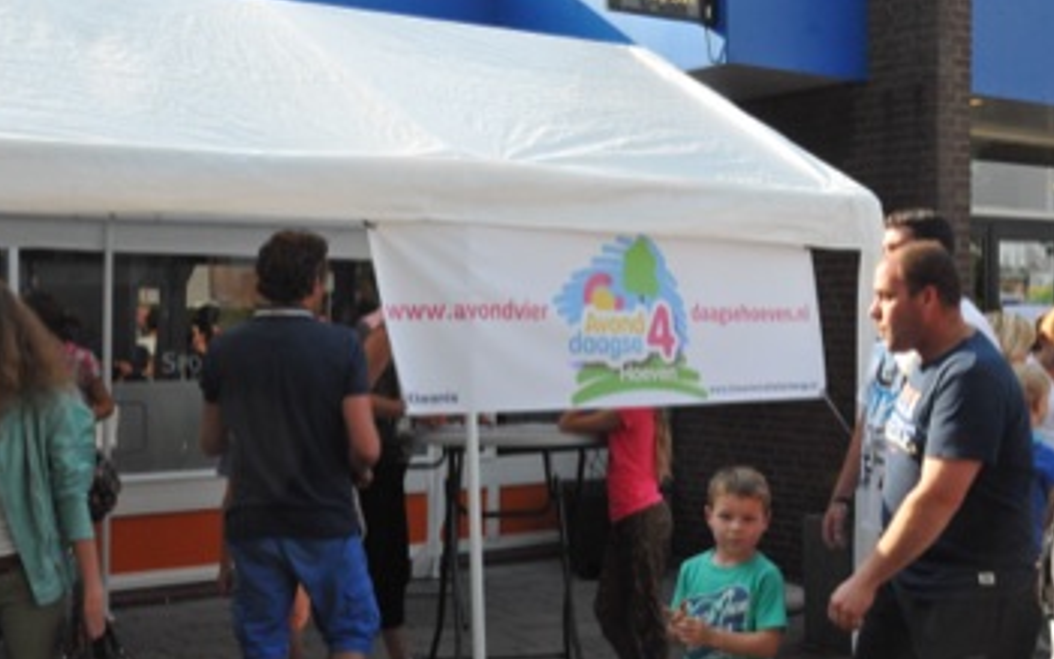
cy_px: 342
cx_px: 512
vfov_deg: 25.6
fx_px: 1453
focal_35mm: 51
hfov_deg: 39.9
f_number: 11
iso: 2000
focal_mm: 29
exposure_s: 1/500
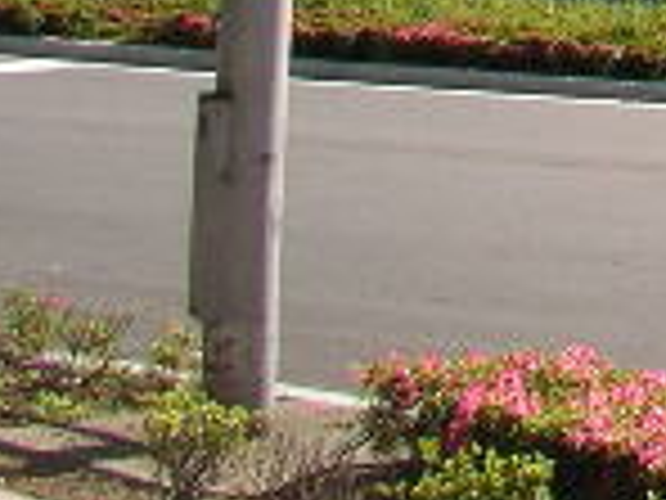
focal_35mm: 160
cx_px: 1404
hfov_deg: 11.0
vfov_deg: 8.9
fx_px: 3078
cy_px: -351
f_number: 2.8
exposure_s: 1/250
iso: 50
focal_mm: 5.7
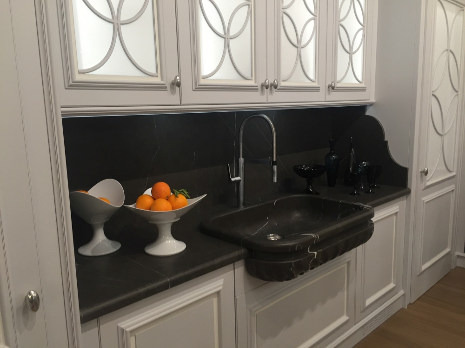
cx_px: 232
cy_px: 174
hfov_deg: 61.7
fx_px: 390
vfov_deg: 48.2
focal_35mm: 29
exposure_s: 1/33
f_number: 2.2
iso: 125
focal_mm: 4.15
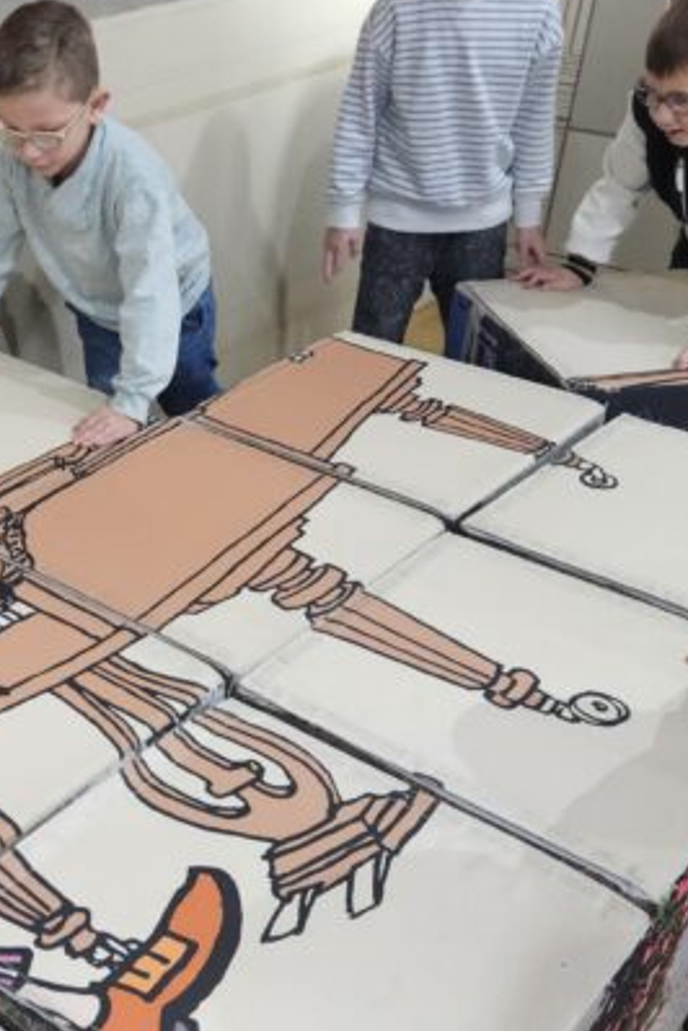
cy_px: 581
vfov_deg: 42.7
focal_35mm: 46
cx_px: 44
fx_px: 1319
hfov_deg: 27.9
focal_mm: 5.4
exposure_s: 1/100
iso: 800
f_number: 1.8
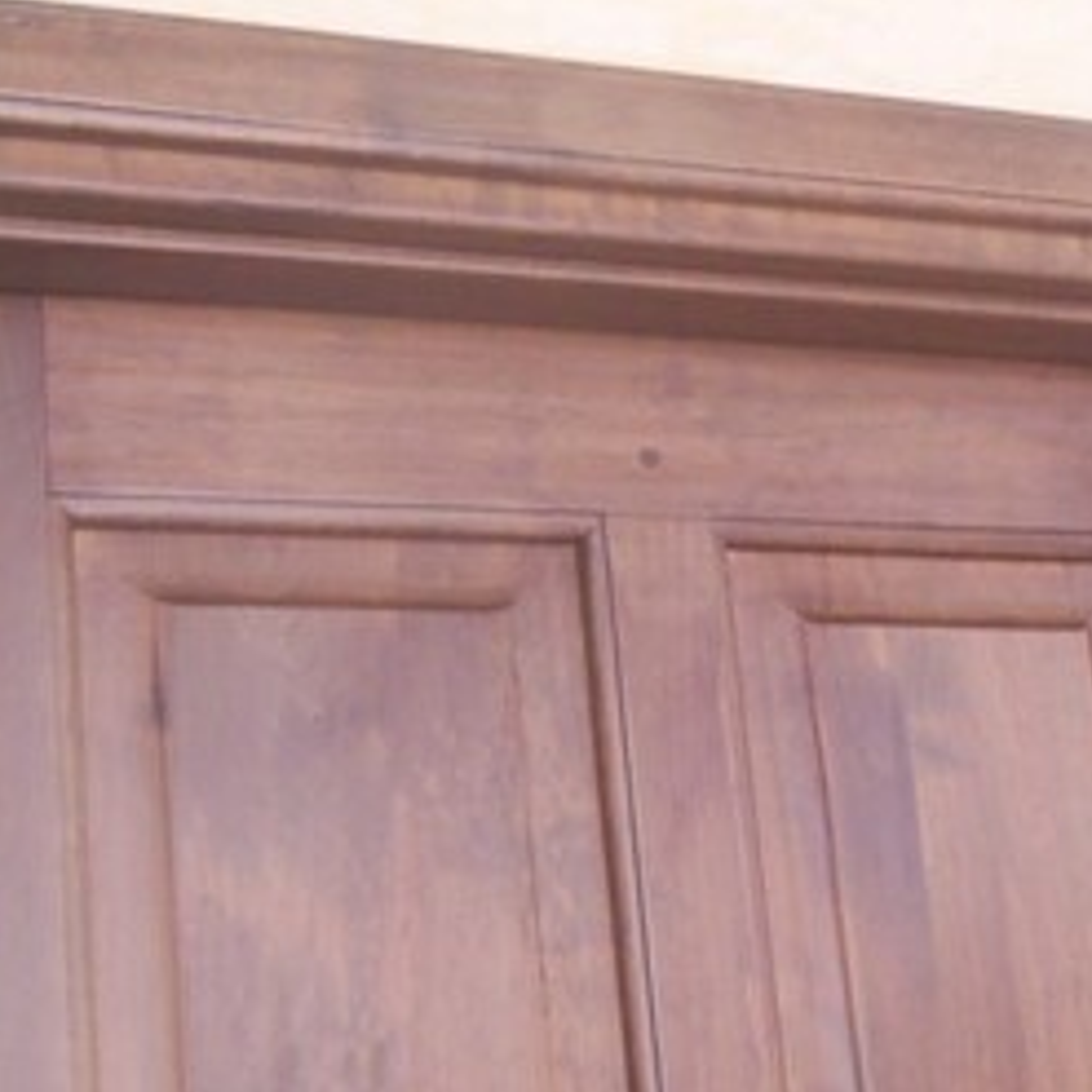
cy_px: 893
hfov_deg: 29.5
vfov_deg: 28.8
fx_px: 2070
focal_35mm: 58
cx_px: 615
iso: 200
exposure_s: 1/30
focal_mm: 4.9
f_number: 3.2
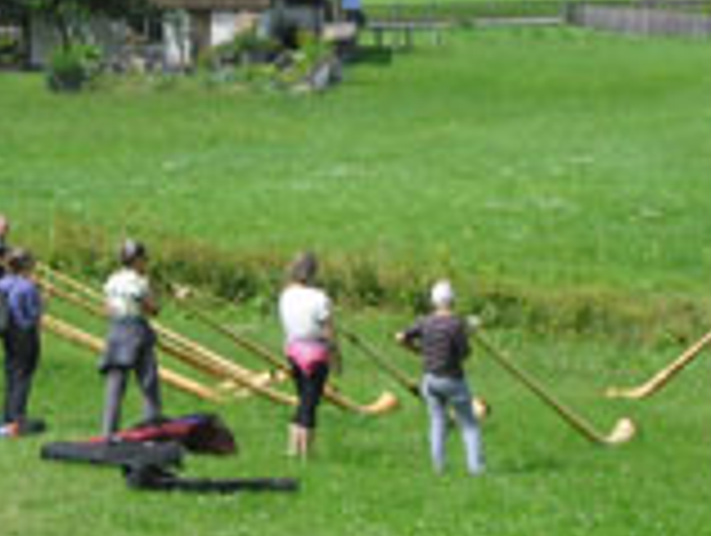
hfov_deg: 9.3
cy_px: 446
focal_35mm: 211
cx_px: 634
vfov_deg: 7.0
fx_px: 4340
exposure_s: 1/394
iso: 80
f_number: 3.9
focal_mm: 13.2
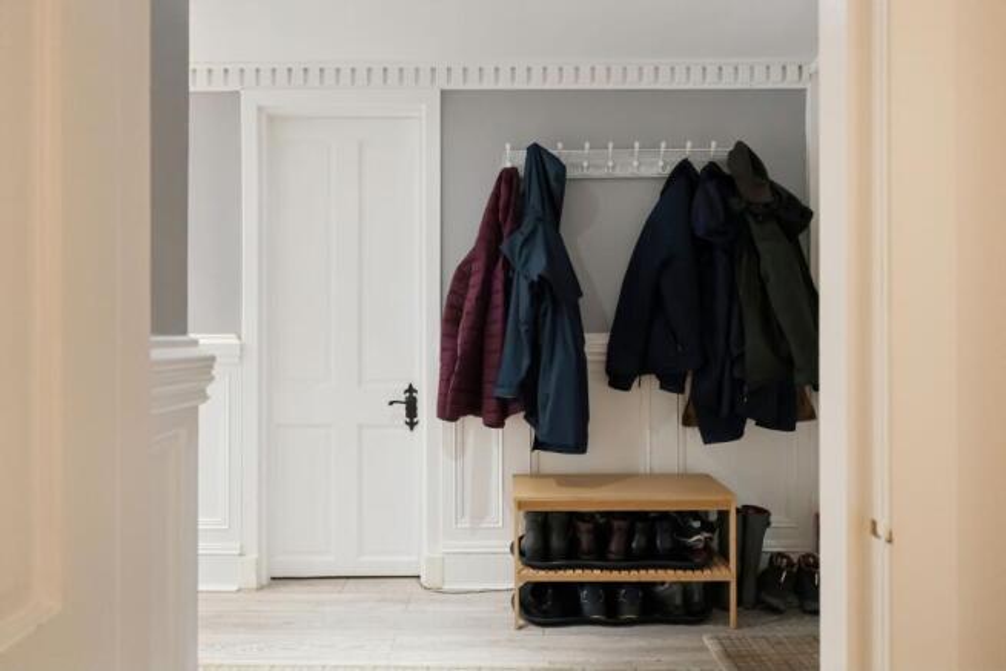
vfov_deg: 53.2
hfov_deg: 73.7
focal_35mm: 24
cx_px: 503
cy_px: 336
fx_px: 671
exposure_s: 1/80
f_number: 3.5
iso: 3200
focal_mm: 16
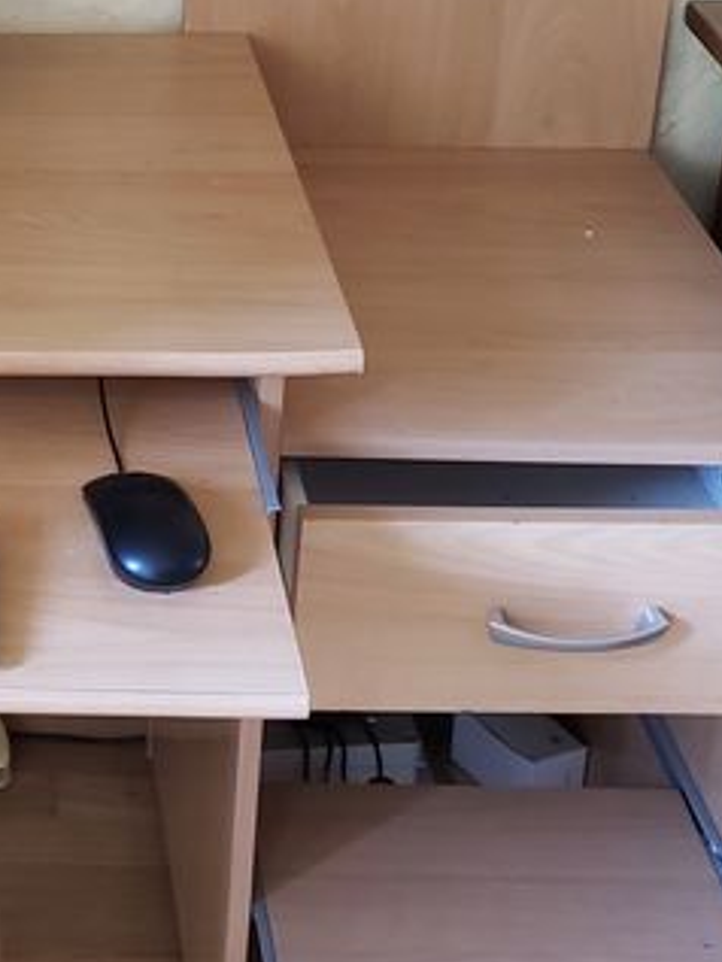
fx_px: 2279
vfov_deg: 23.4
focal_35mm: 82
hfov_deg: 16.9
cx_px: -246
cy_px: 173
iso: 250
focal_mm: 4.3
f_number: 1.5
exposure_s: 1/12
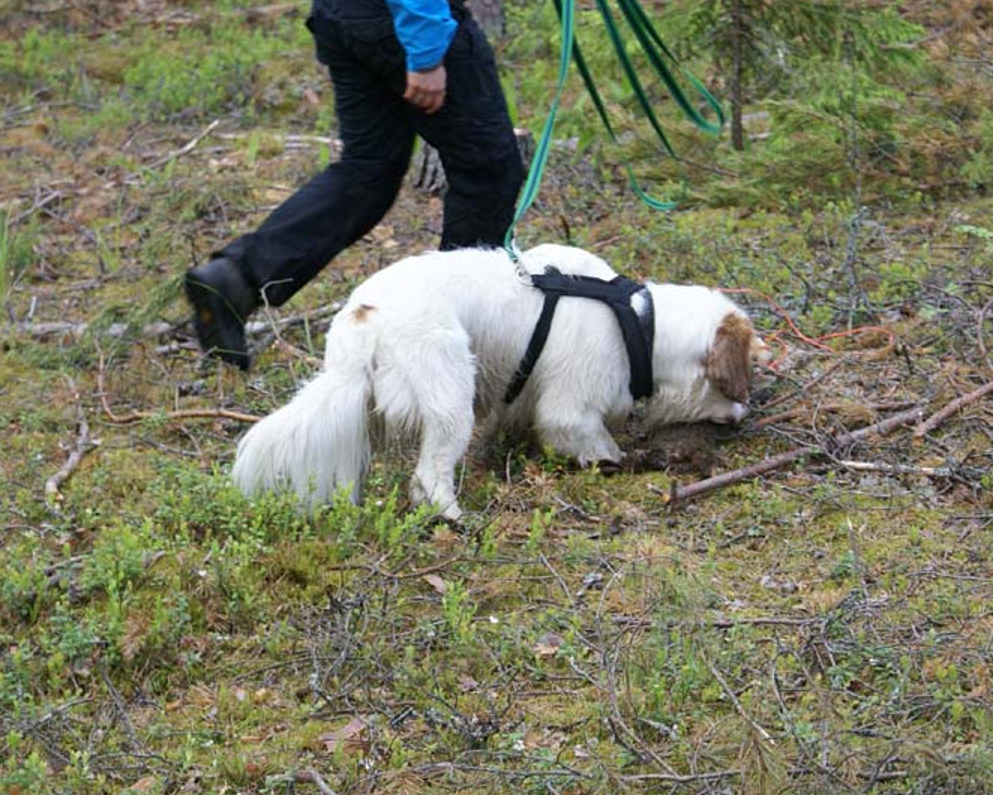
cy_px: 397
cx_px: 525
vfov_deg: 13.0
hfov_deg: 16.2
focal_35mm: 119
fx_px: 3498
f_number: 5.6
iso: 250
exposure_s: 1/125
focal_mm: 70
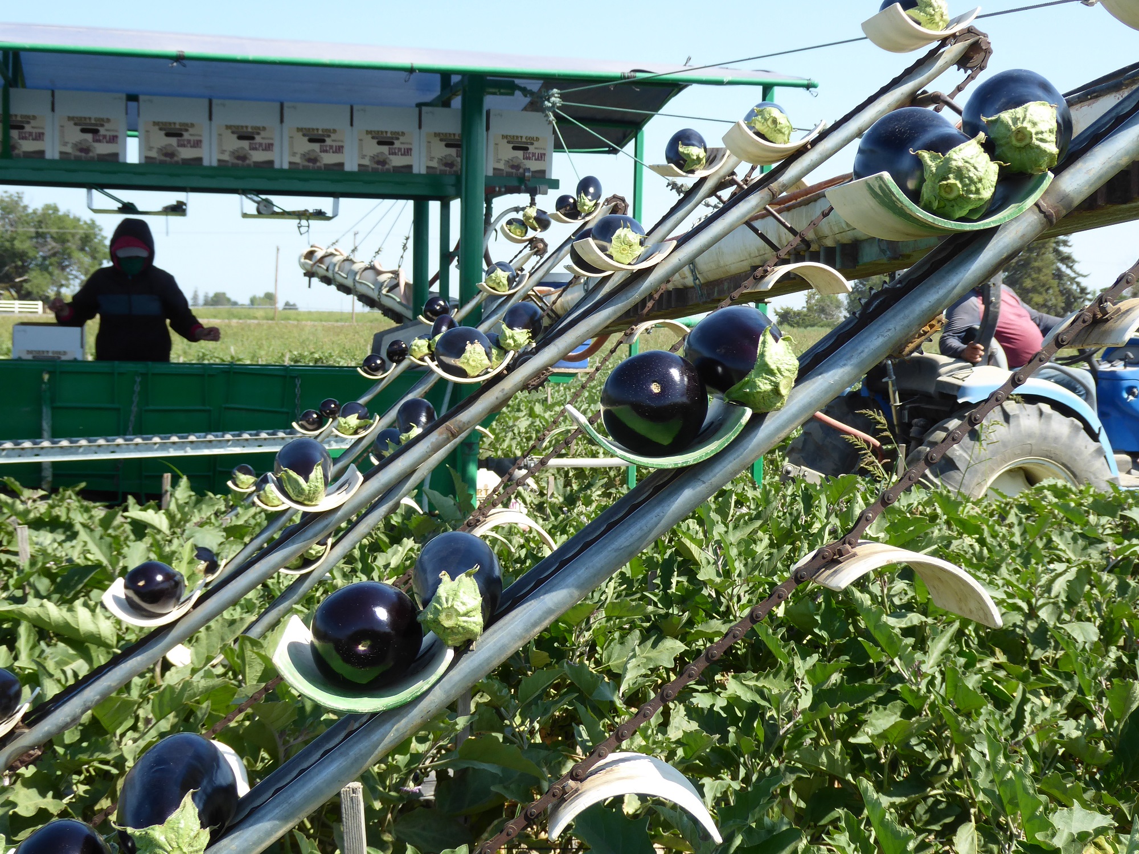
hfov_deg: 32.2
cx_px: 570
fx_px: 1974
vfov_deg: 24.4
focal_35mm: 60
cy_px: 427
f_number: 4.2
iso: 80
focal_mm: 10.3
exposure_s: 1/250
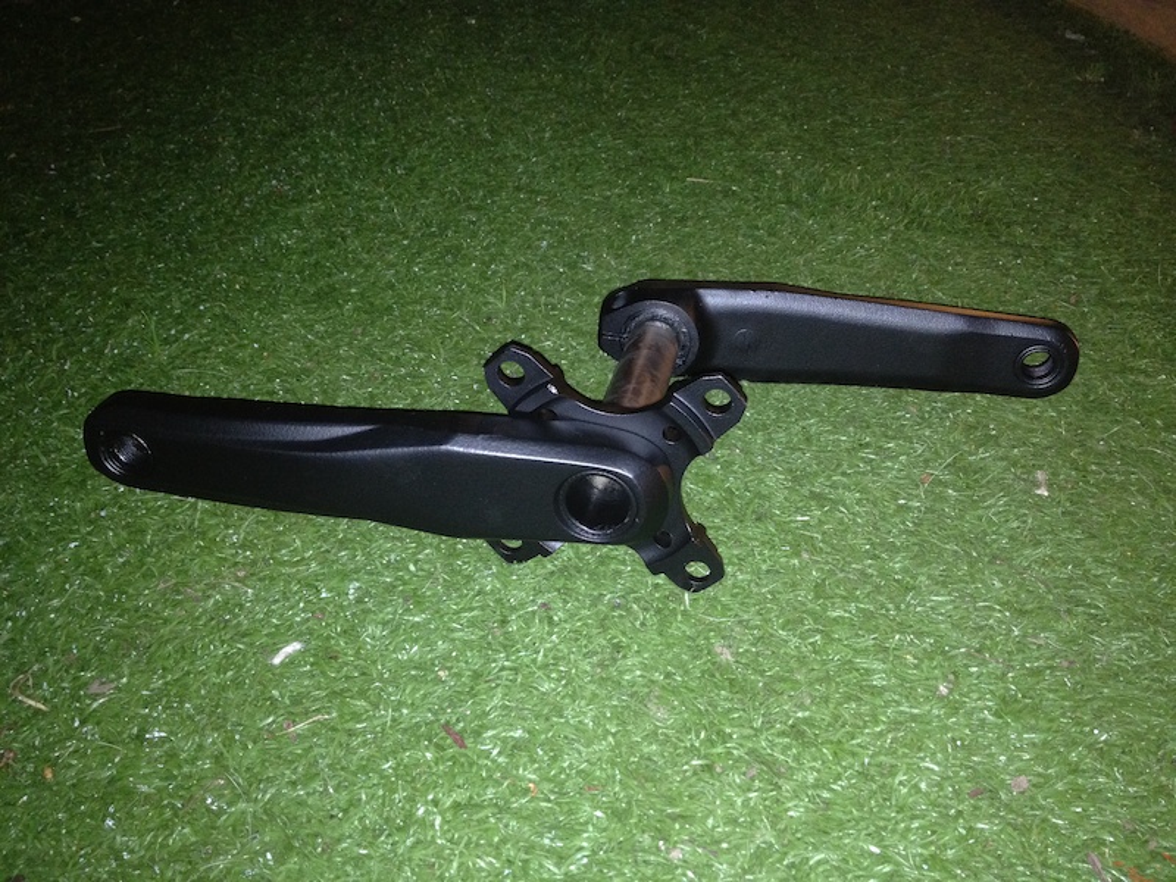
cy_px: 441
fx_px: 1189
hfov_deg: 52.6
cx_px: 588
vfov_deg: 40.7
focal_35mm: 35
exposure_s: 1/16
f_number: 2.4
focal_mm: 4.28
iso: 250
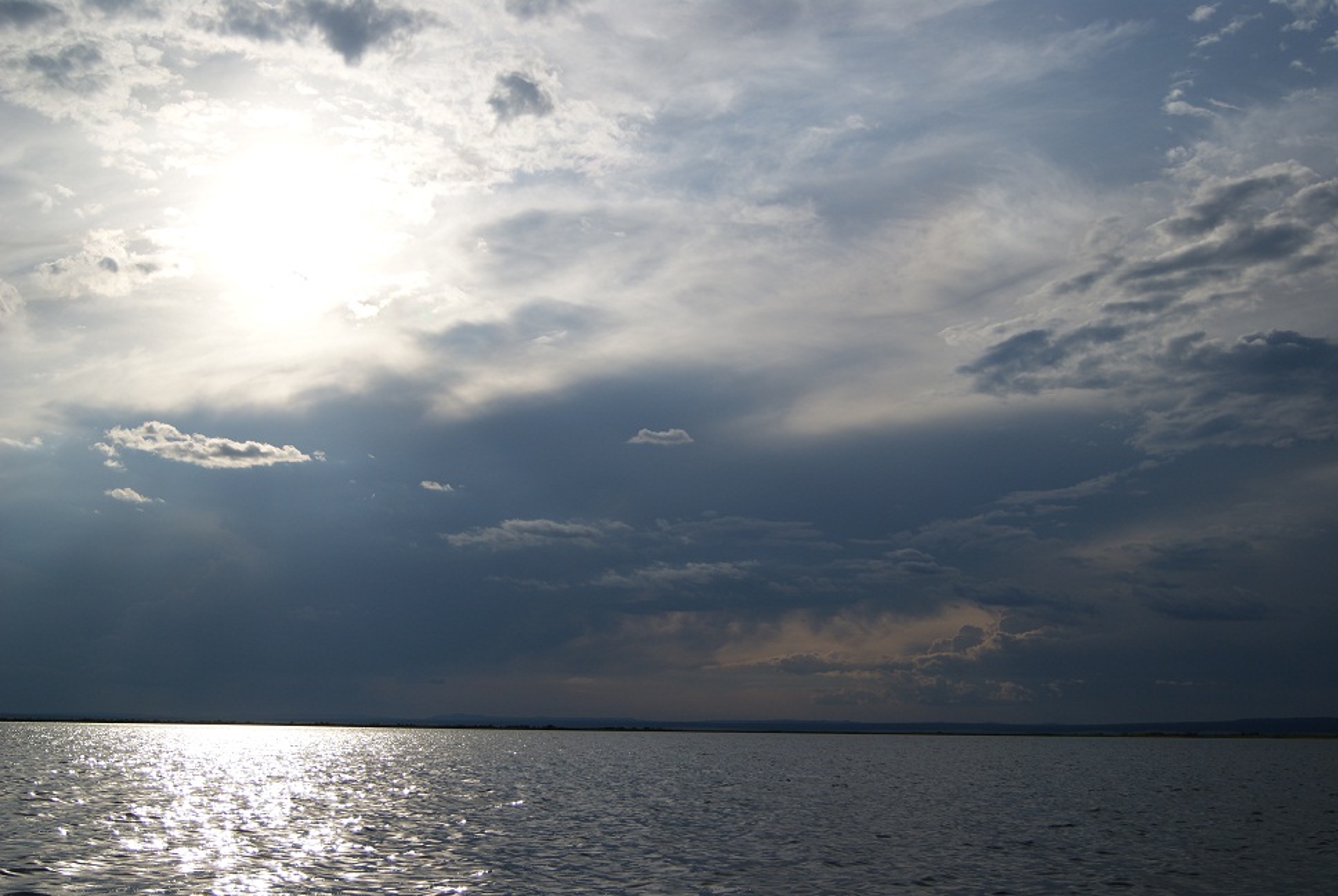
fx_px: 1563
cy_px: 448
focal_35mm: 42
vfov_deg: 32.0
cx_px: 669
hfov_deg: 46.3
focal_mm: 28
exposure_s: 1/4000
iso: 100
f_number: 4.5
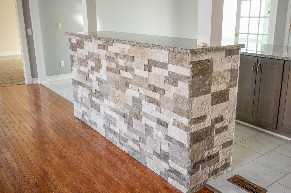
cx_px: 161
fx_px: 275
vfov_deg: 38.8
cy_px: 93
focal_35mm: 34
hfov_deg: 55.7
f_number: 4
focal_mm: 30
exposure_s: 1/60
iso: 640
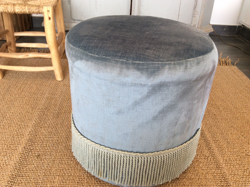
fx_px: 231
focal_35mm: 32
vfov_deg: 44.1
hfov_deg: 56.9
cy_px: 94
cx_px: 125
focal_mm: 3.3
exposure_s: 1/50
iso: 40
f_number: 2.4
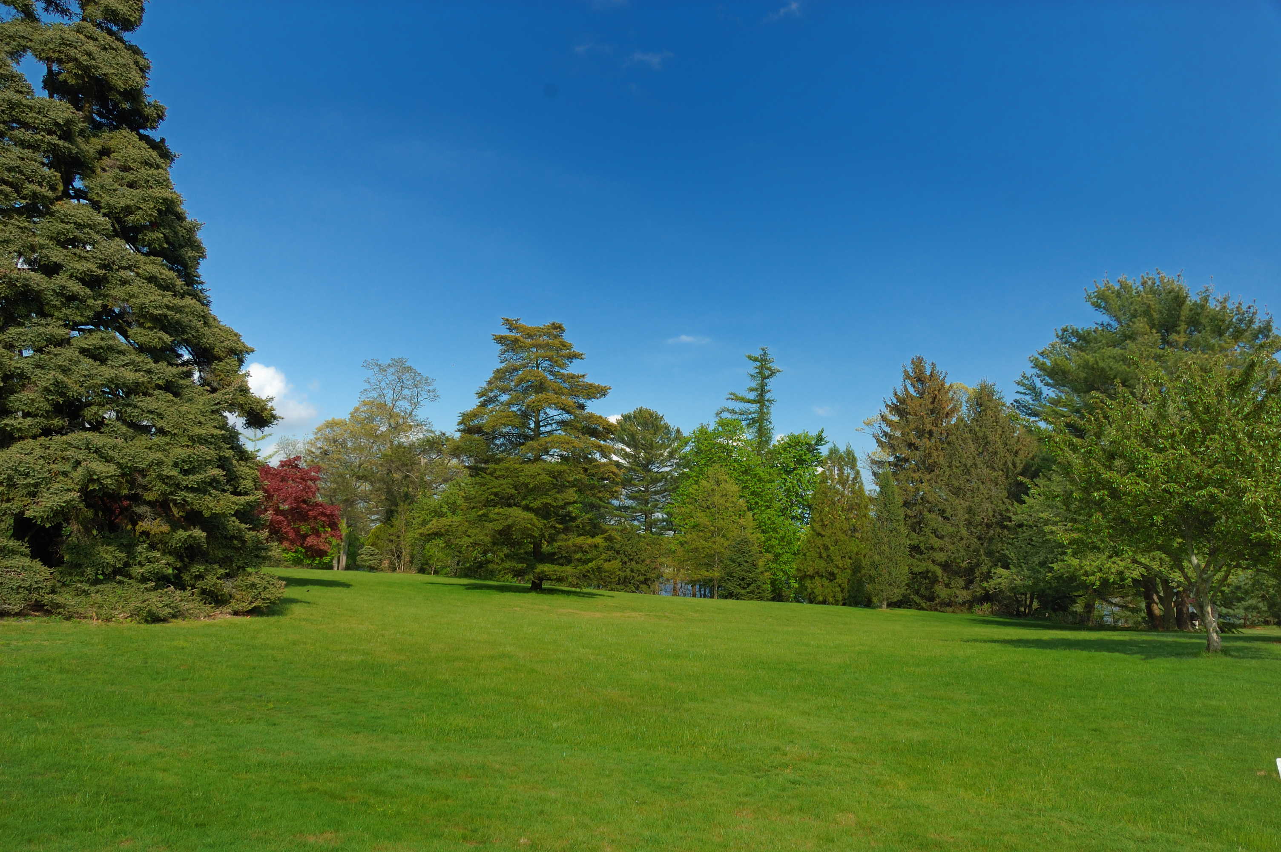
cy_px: 426
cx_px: 640
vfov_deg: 47.8
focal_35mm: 27
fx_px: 960
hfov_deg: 67.4
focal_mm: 18
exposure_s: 1/250
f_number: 8
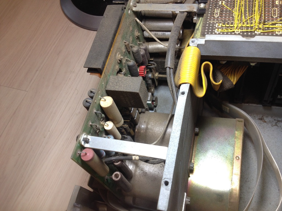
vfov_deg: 40.7
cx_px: 141
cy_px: 106
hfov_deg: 52.6
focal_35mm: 35
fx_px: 285
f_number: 2.4
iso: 64
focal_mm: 4.28
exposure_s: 1/40
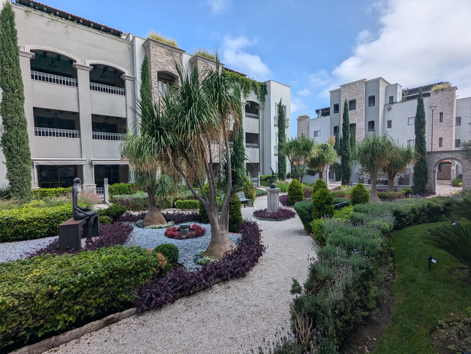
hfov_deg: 94.4
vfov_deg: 78.2
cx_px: 236
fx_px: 218
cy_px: 177
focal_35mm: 16
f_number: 2.2
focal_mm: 2.35
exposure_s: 1/1575
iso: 40
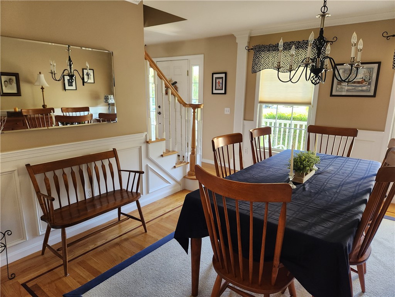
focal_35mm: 23
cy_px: 148
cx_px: 198
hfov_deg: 73.9
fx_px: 262
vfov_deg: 58.9
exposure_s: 1/120
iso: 400
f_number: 1.8
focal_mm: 5.4
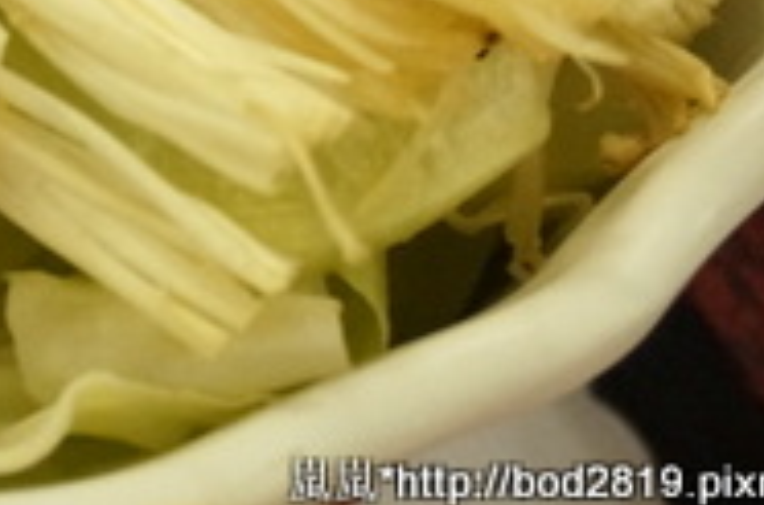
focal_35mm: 150
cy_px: -310
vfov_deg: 8.8
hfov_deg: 13.2
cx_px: -255
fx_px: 3169
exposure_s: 1/50
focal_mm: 29
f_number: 4.5
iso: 3200
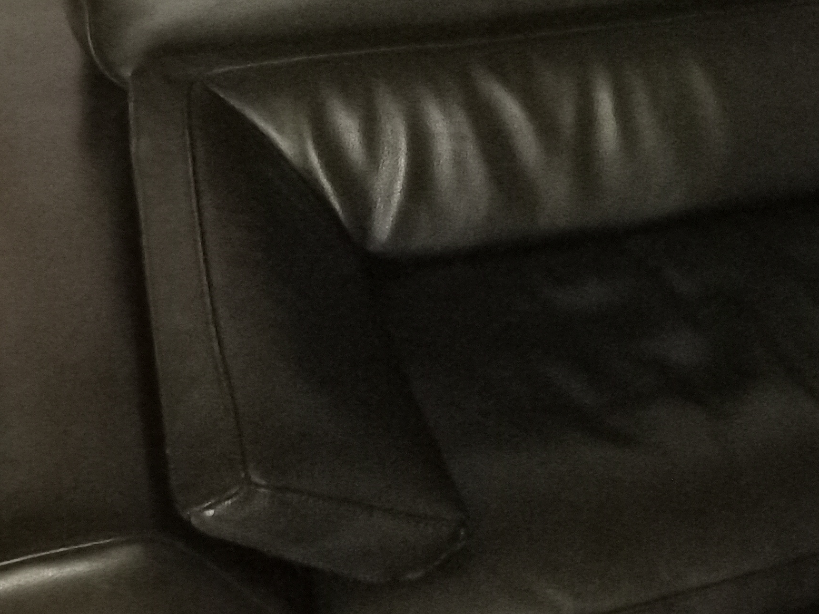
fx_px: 1514
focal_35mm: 64
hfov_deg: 27.7
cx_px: 899
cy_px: 215
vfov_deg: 22.9
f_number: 1.8
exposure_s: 1/10
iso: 4000
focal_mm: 4
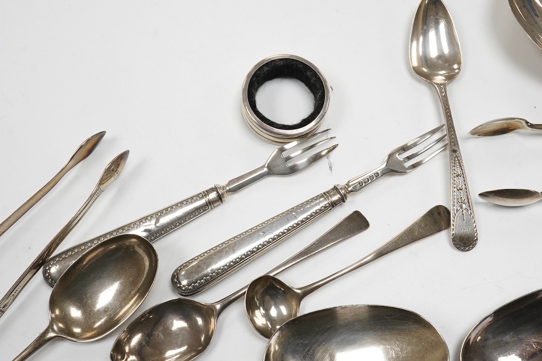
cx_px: 271
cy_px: 180
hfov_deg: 43.6
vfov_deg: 29.9
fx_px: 677
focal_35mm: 45
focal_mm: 30
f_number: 18
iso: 2500
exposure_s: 1/100
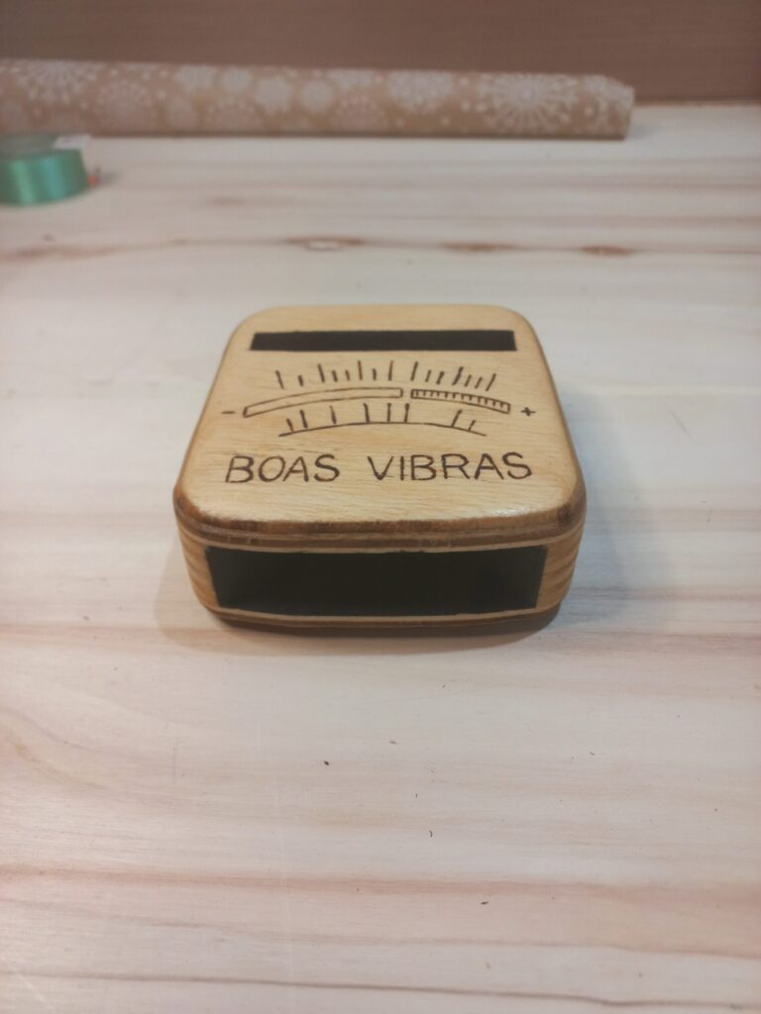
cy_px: 507
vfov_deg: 69.4
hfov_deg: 54.9
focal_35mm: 25
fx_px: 733
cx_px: 380
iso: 160
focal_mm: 4.6
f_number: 1.8
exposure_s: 1/50
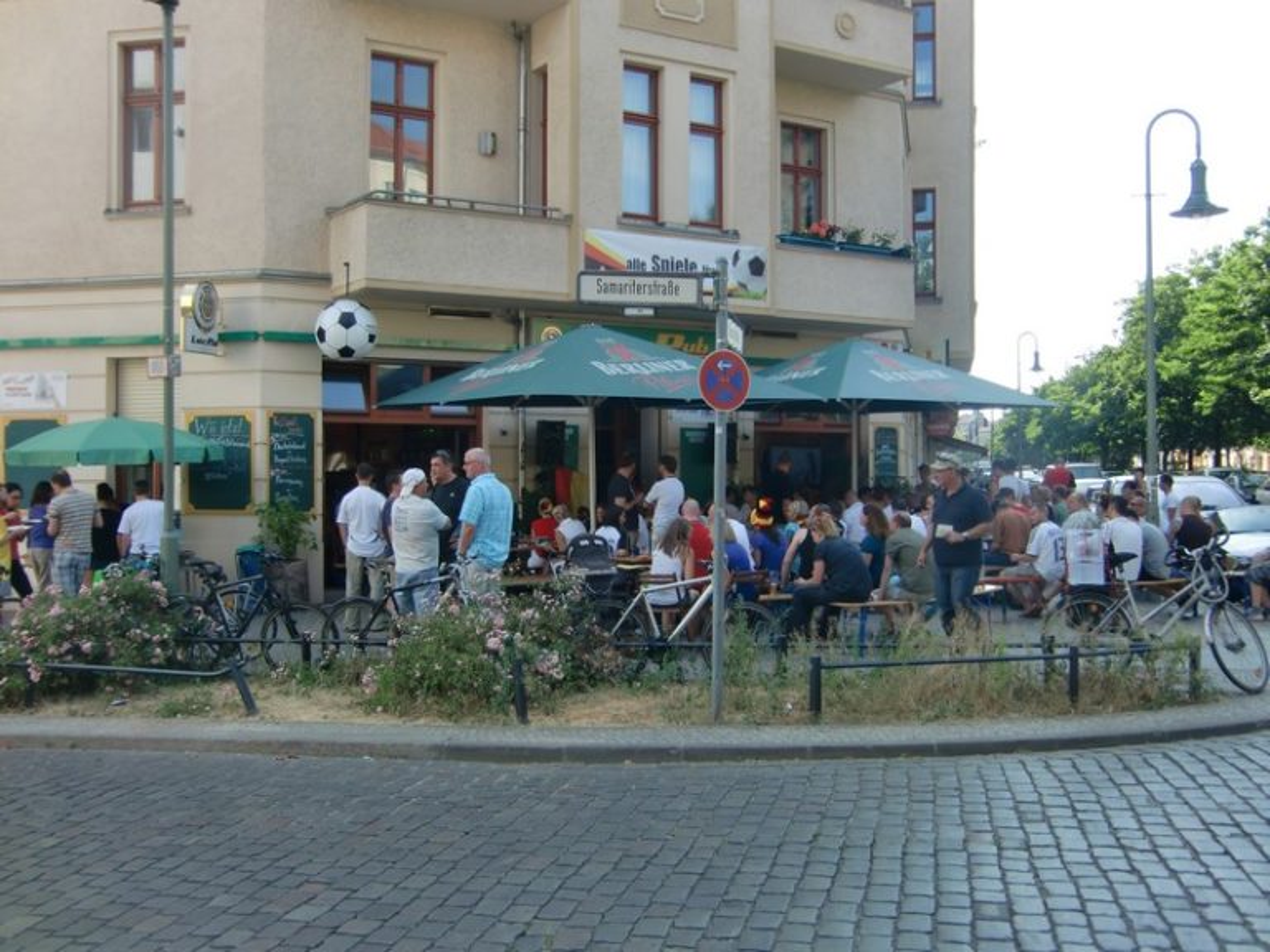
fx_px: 1247
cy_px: 476
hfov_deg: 54.0
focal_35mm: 34
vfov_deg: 41.8
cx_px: 635
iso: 64
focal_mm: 6.1
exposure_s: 1/200
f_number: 3.6
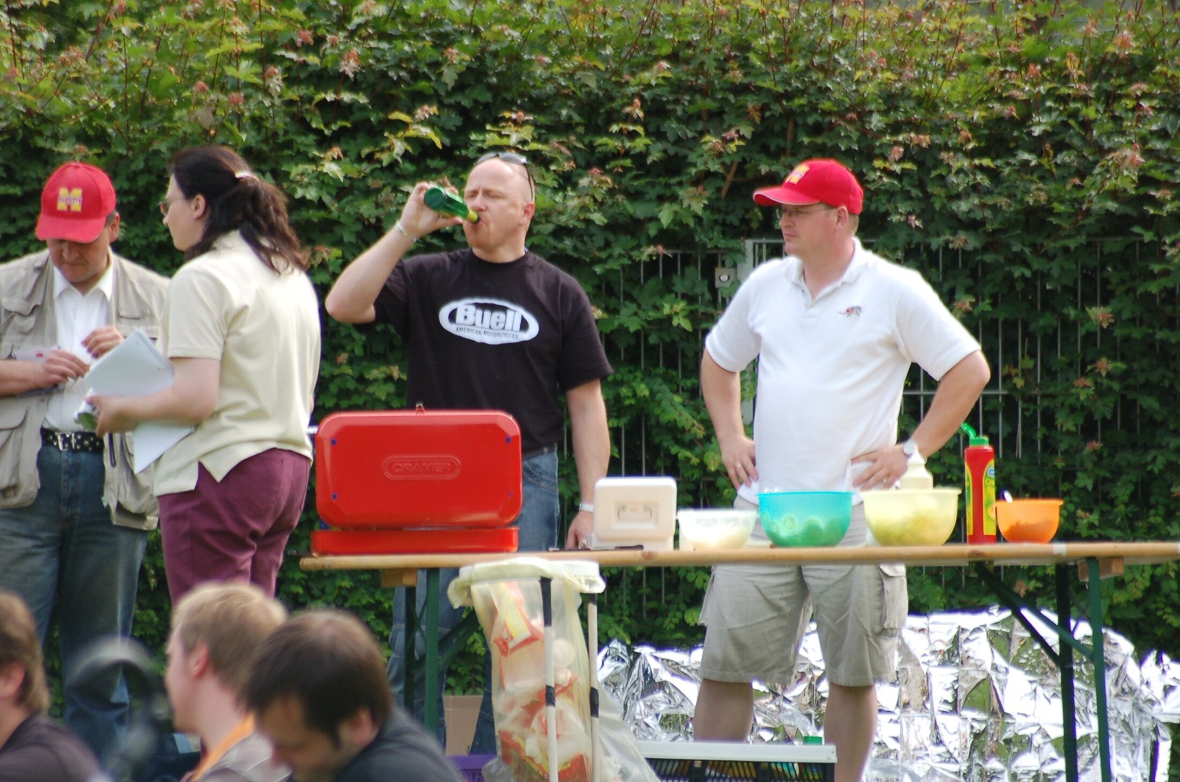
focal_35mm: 450
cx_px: 590
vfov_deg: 3.0
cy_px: 391
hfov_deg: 4.6
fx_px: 14722
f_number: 5.6
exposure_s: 1/500
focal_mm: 300
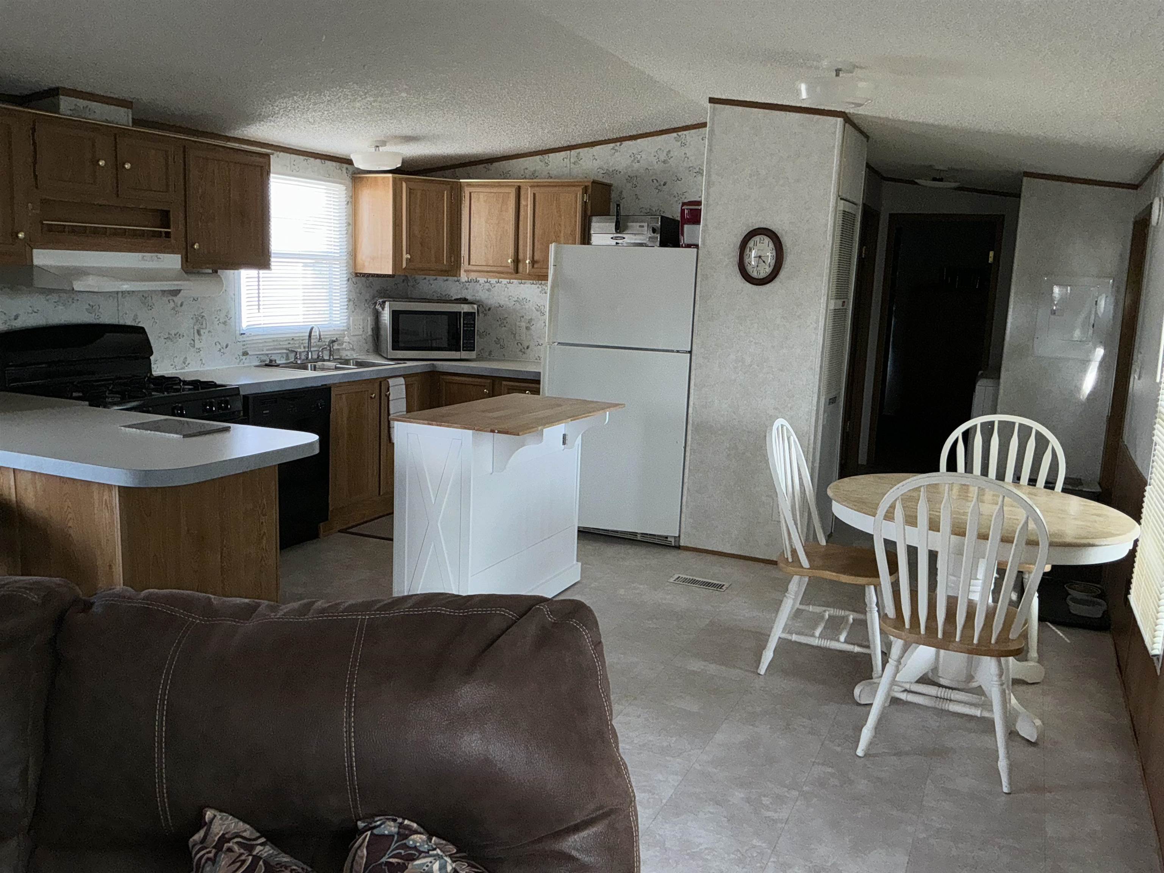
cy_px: 436
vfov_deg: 49.7
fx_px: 942
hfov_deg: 63.4
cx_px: 582
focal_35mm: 28
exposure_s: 1/62
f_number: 1.8
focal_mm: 3
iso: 16
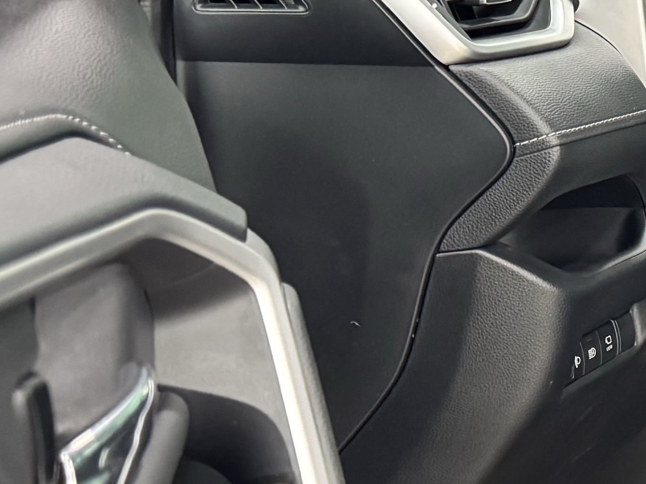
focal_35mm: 99
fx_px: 1848
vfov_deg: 14.9
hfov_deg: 16.7
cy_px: 196
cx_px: 1148
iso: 800
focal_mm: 6.76
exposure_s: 1/33
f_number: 1.78
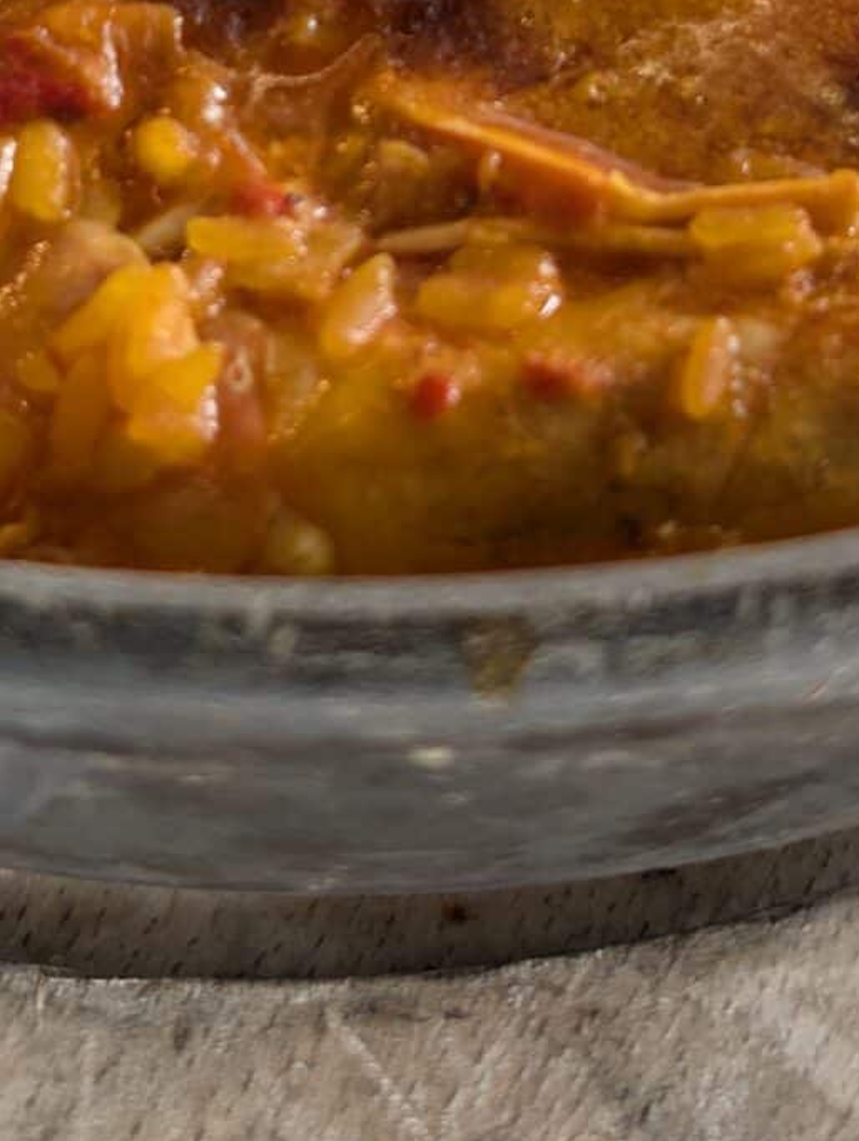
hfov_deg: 16.5
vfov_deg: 20.3
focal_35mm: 90
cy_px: -256
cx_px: 435
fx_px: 2971
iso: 58
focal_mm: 6.9
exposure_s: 1/32.5
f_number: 1.68
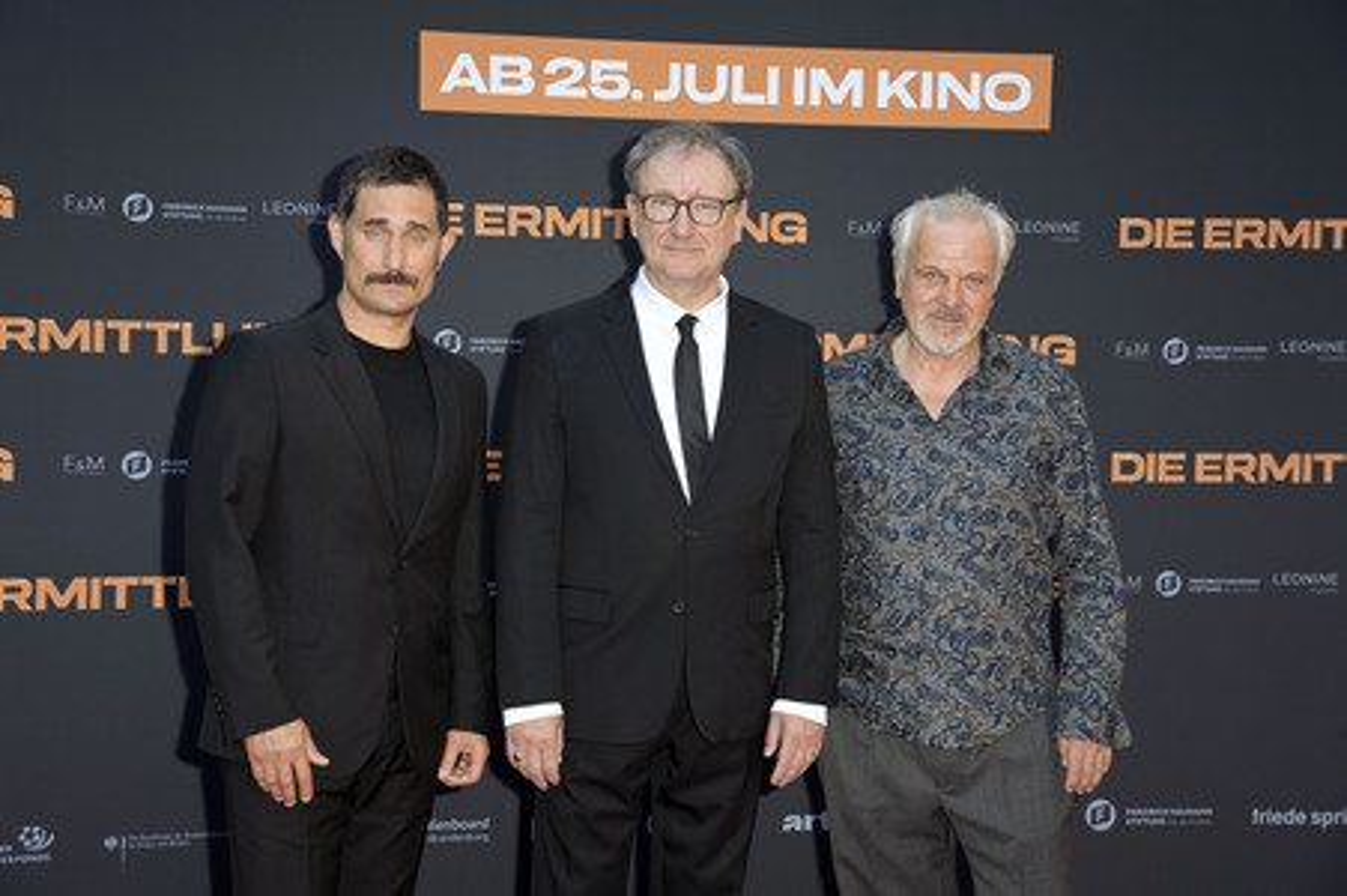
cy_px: 448
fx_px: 2468
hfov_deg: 30.5
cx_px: 674
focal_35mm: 66
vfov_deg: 20.6
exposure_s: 1/250
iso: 640
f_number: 7.1
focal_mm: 66
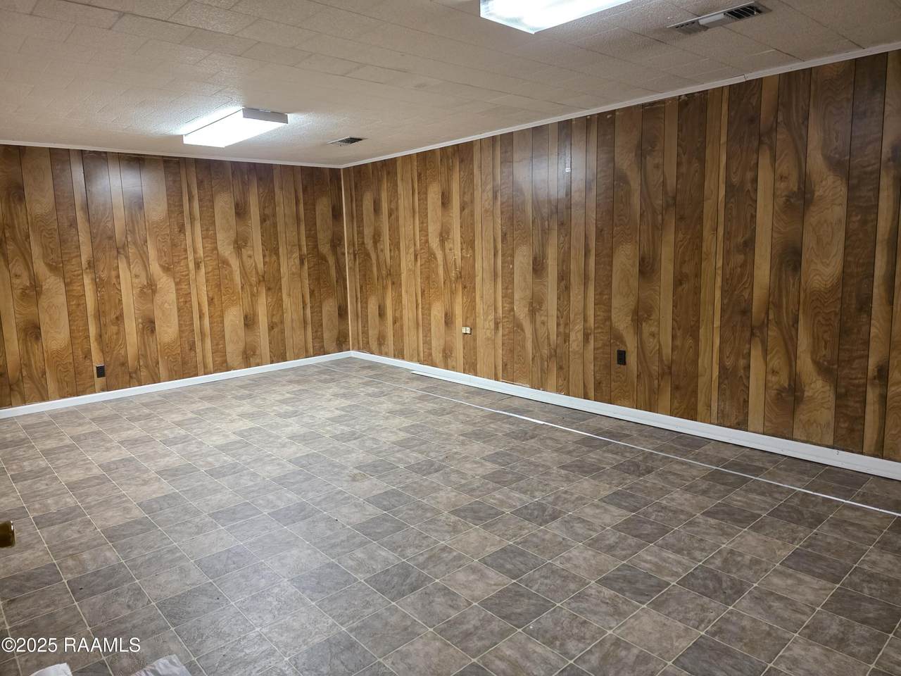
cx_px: 450
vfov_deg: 58.9
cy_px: 338
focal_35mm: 23
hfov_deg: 73.9
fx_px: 599
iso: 800
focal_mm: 6.3
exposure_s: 1/120
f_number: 1.7
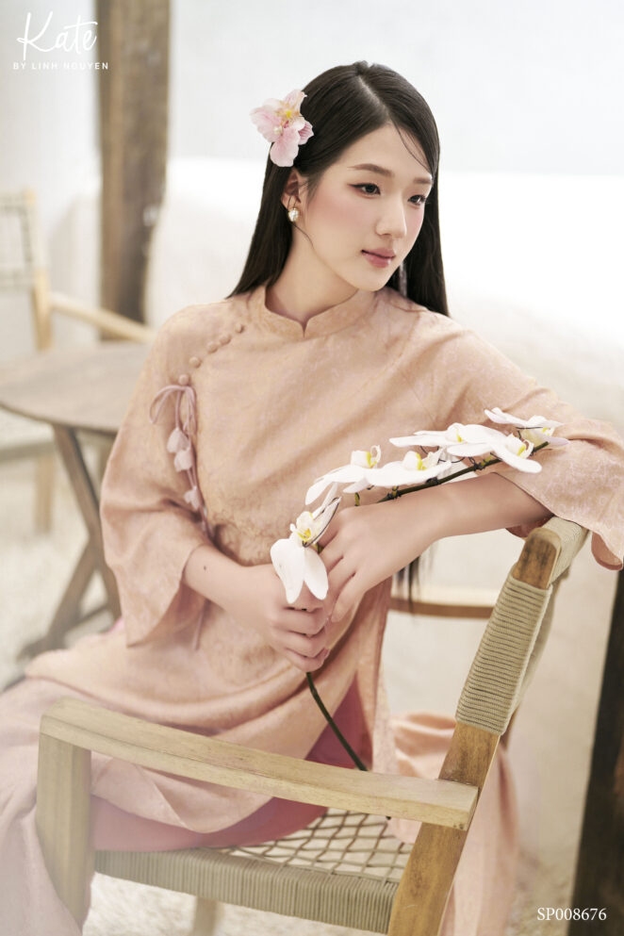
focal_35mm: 50
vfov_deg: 39.6
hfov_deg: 27.0
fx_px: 1300
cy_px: 468
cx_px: 312
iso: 640
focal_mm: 50
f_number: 1.6
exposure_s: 1/125
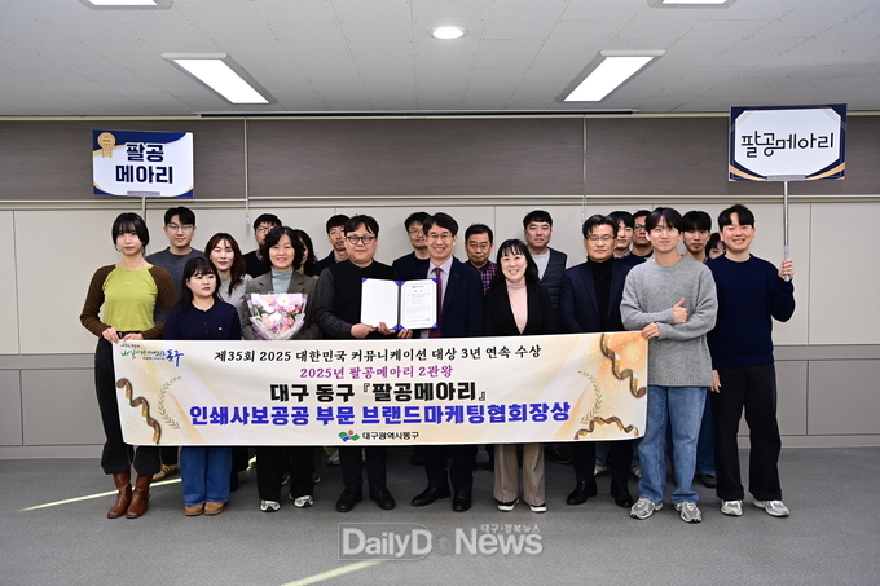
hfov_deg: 55.8
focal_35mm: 34
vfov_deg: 38.9
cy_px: 293
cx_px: 440
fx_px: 831
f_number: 4
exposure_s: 1/200
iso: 1250
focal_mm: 34
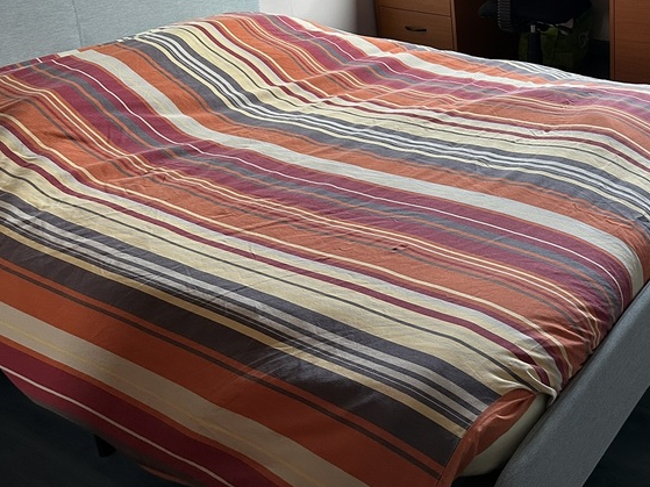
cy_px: 78
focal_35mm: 44
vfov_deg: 31.7
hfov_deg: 40.3
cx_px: 564
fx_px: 826
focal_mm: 6.86
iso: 250
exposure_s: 1/87
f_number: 1.78
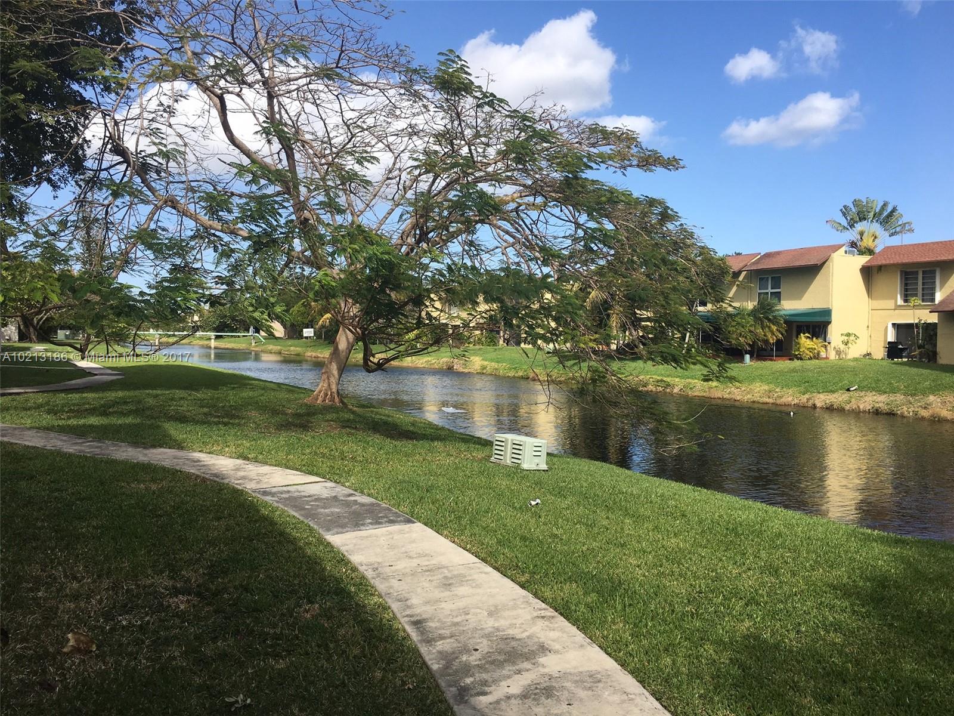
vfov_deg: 48.2
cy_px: 358
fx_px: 799
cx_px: 477
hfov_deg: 61.7
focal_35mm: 29
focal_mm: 4.15
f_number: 2.2
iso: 25
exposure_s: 1/1350
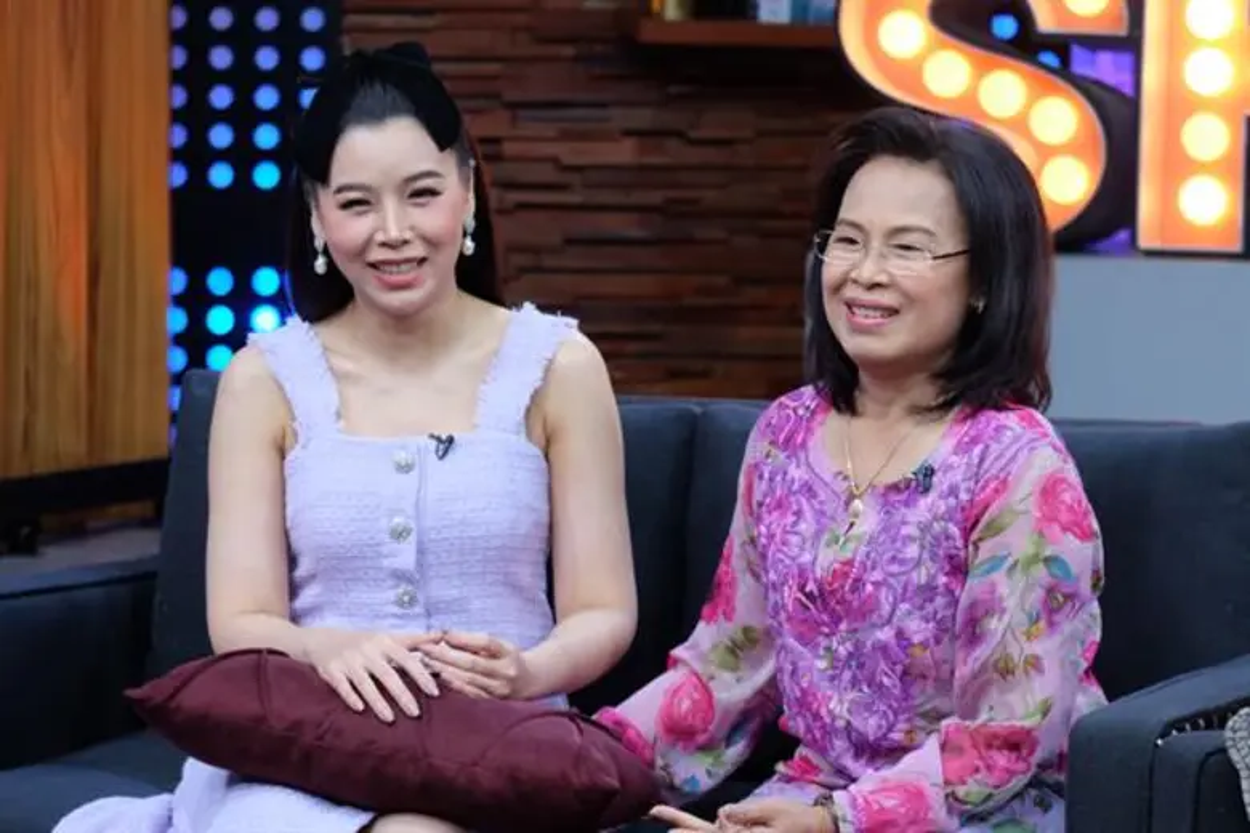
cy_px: 416
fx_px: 4166
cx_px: 625
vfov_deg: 11.4
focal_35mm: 120
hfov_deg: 17.1
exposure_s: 1/85
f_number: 5.2
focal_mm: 80
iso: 1600
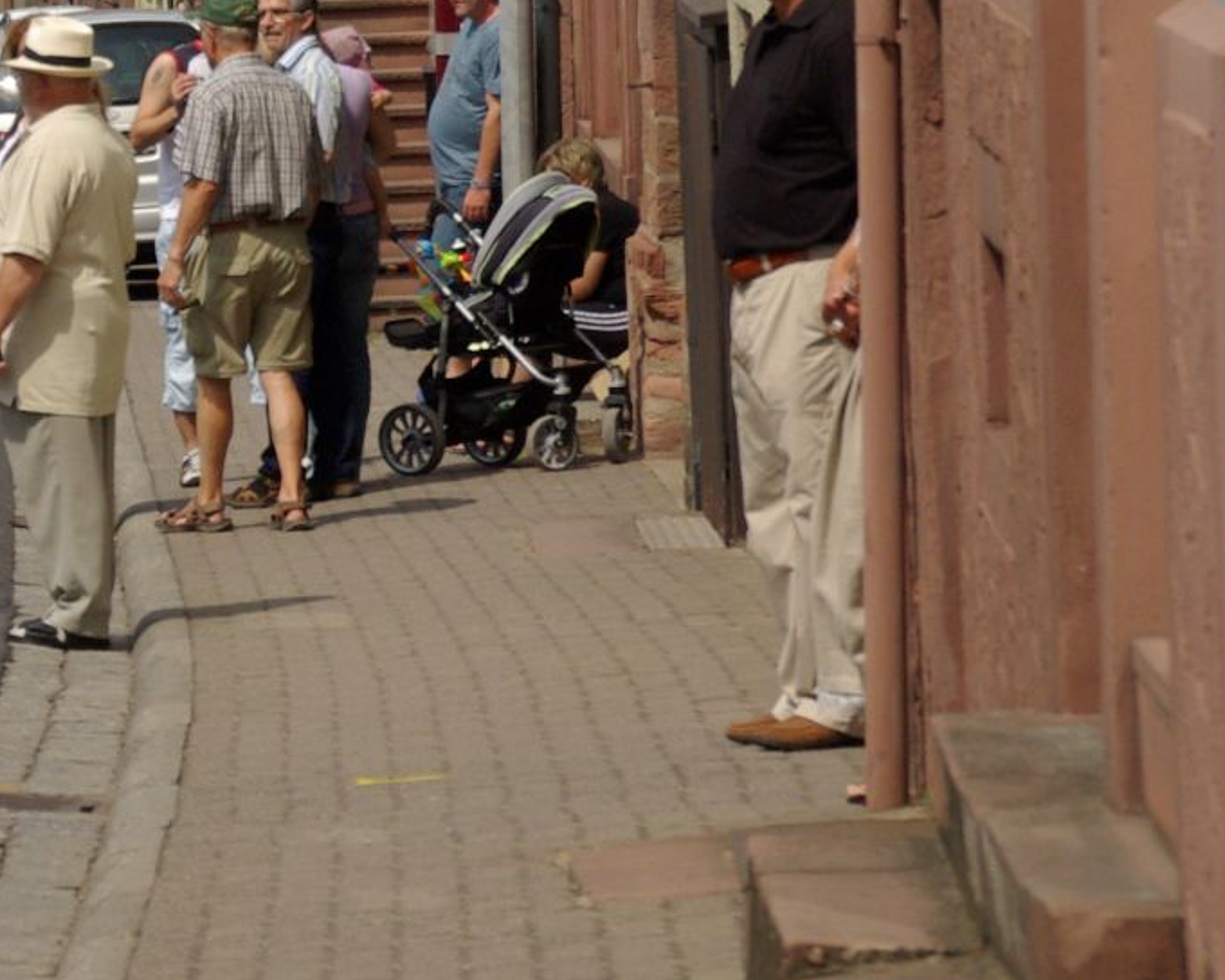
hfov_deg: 5.8
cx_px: -594
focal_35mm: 331
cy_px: -29
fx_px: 12000
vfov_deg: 4.7
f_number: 8
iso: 400
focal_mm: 78
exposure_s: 1/1000
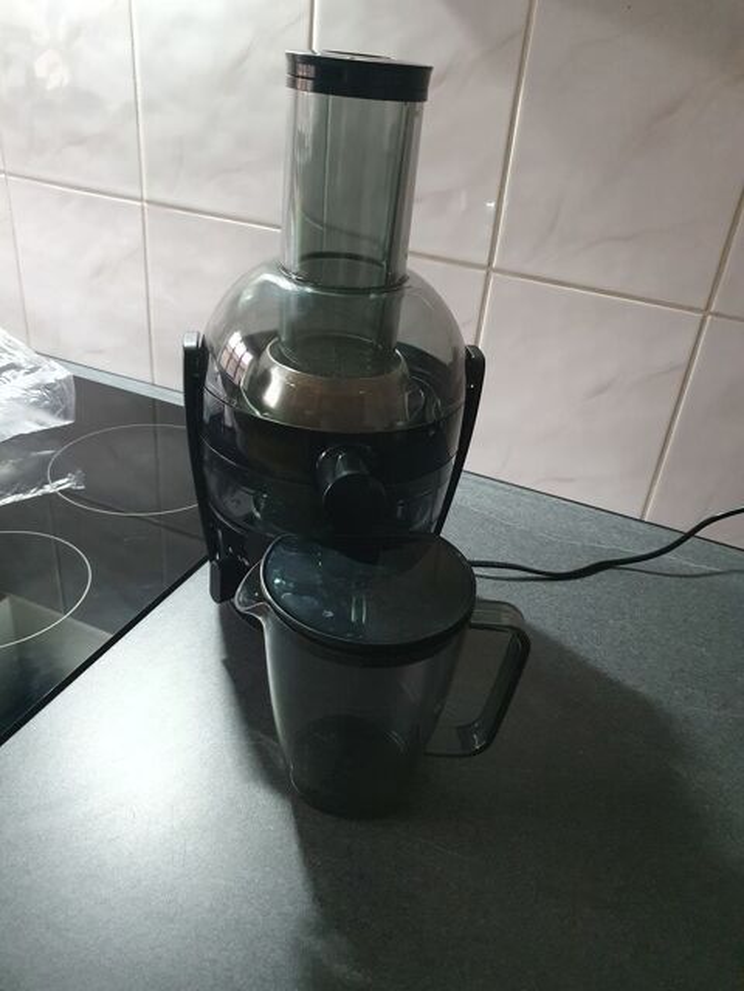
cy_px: 496
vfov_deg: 67.3
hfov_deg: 53.1
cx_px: 372
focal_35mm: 26
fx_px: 745
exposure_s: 1/50
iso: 640
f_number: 1.5
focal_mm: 4.32
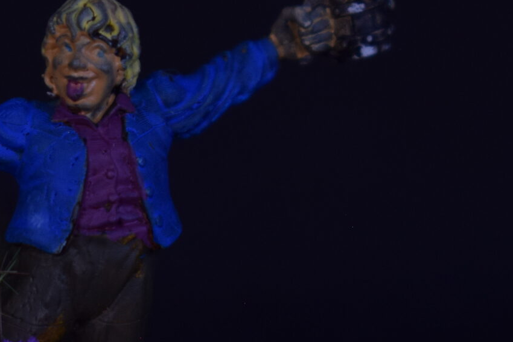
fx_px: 3542
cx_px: 59
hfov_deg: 8.3
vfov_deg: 5.5
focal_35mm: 249
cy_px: 258
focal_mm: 55
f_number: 5.6
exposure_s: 1/30
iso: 400
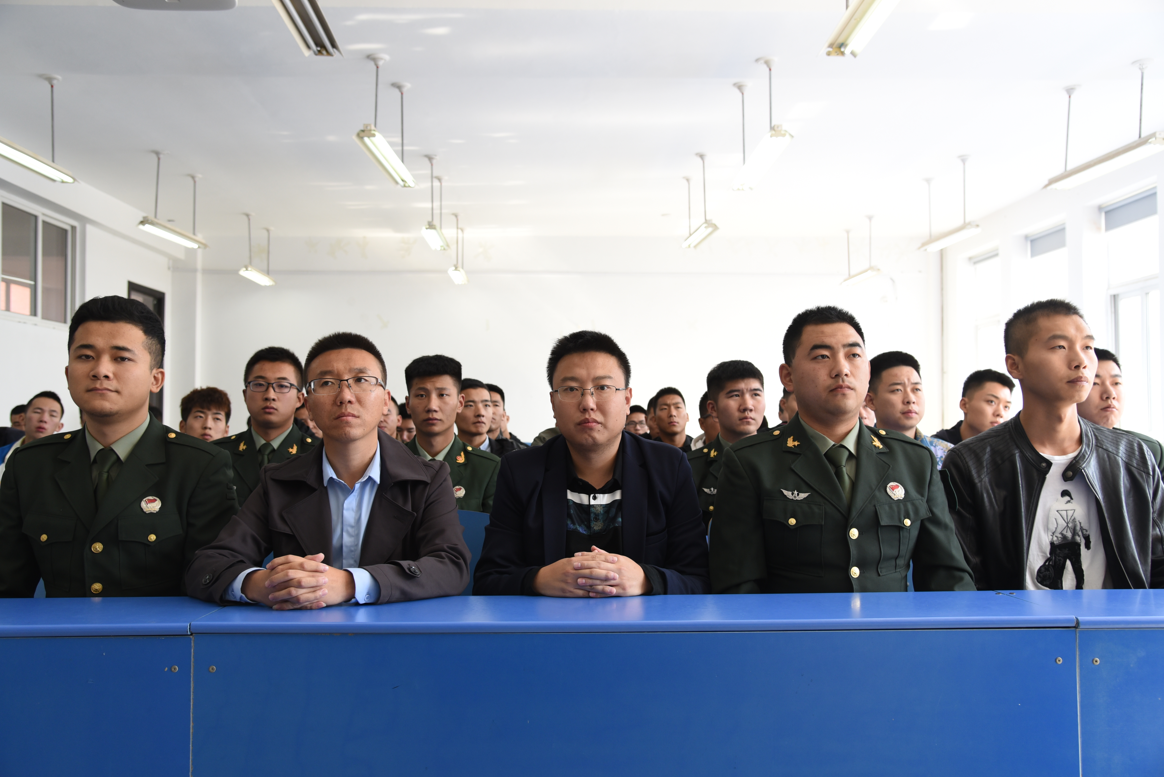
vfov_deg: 42.4
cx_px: 568
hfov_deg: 60.3
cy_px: 392
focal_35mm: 31
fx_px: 1003
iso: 640
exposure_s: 1/100
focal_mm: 30
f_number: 5
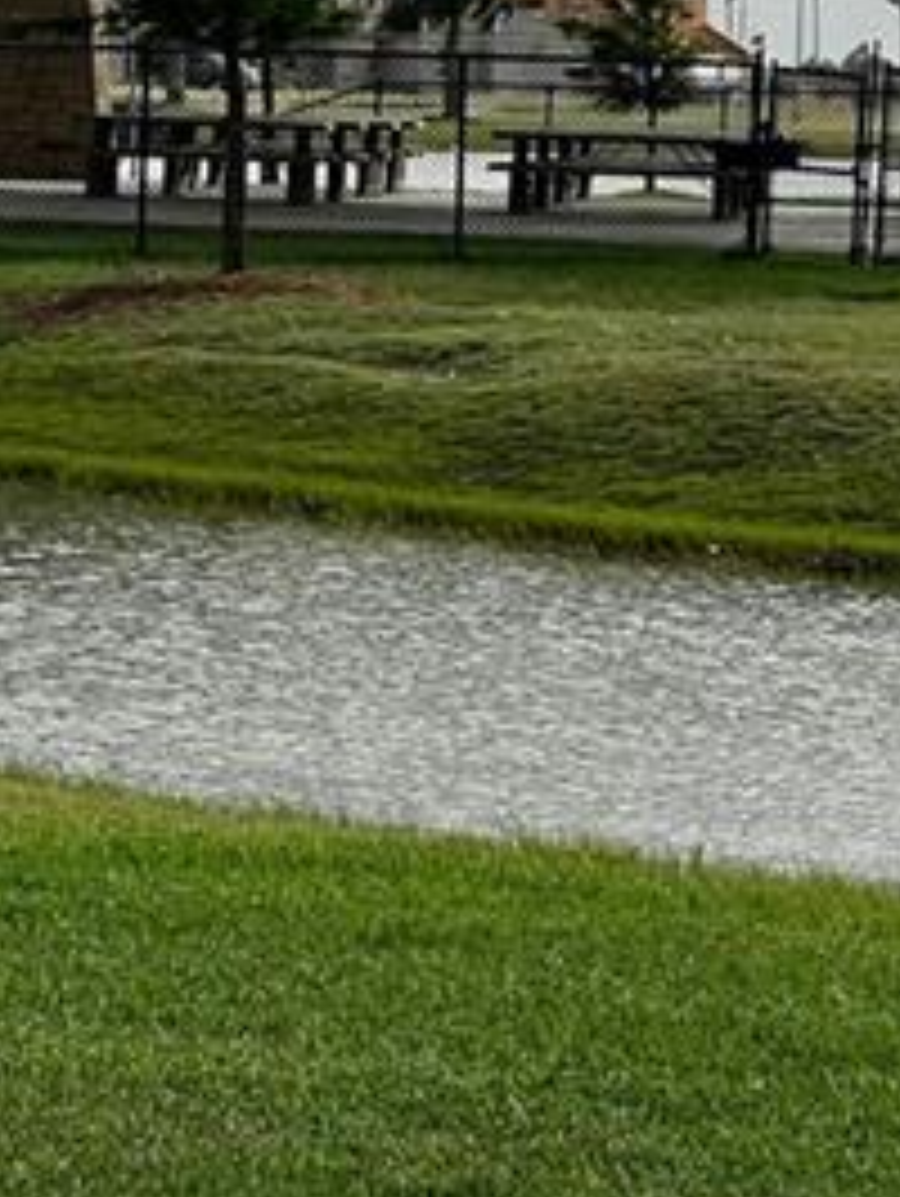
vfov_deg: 8.8
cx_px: 706
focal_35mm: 222
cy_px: -54
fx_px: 7684
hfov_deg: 6.7
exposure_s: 1/1508
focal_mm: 9
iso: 32
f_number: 2.8
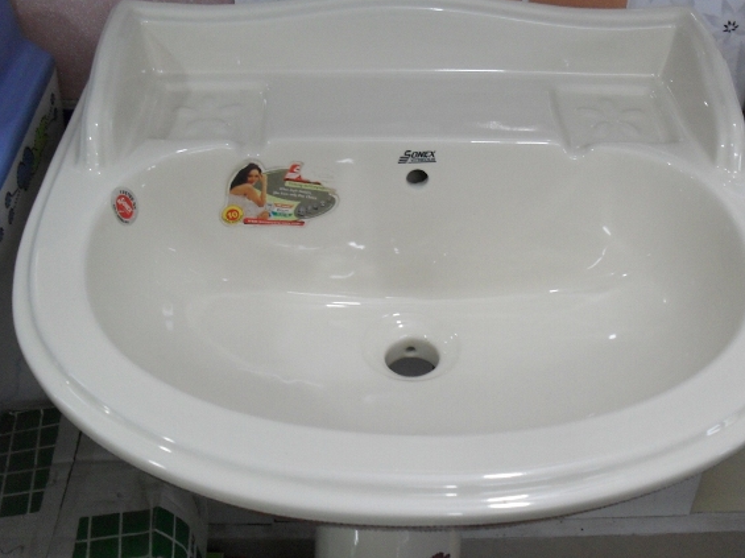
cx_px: 407
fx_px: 903
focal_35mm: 42
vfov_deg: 34.3
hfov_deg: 44.8
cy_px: 260
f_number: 2.8
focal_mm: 6.3
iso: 200
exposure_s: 1/45
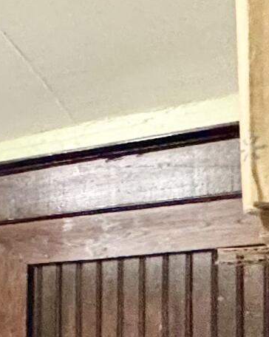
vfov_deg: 20.7
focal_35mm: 90
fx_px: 897
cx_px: -509
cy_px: 330
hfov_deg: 11.4
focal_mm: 2.22
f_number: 2.2
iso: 800
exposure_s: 1/60
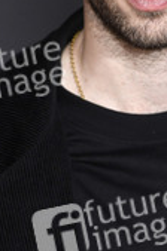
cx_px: 152
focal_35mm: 473
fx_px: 3305
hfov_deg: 2.9
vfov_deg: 4.4
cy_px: 3
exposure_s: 1/320
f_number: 4
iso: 1250
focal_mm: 200
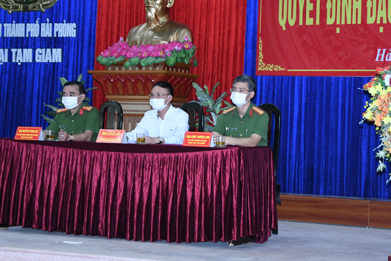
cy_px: 78
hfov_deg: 23.4
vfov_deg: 15.8
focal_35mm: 86
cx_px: 303
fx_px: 934
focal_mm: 34
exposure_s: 1/200
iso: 2500
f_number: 4.5
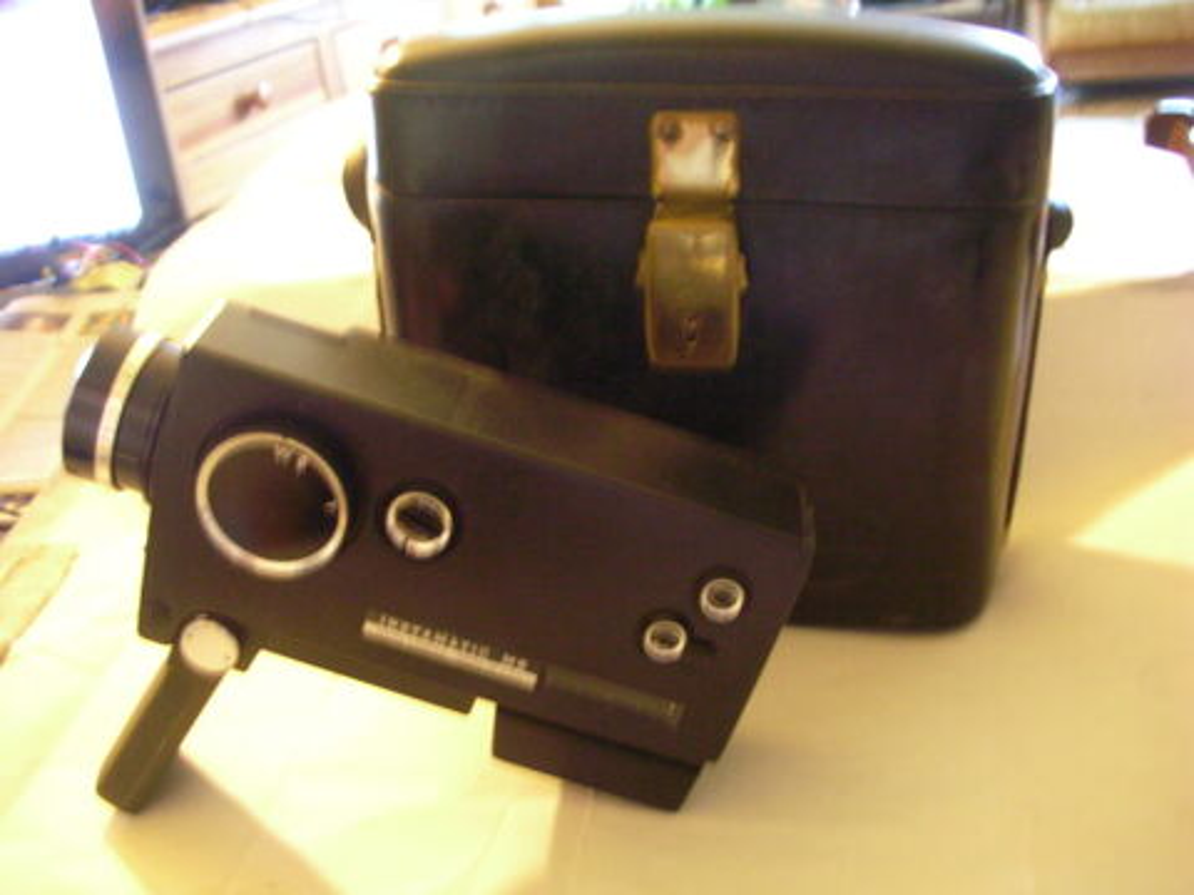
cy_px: 448
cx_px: 597
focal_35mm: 35
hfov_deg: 52.6
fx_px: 1207
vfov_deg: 40.7
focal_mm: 5.8
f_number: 3
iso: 200
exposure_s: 1/1.1
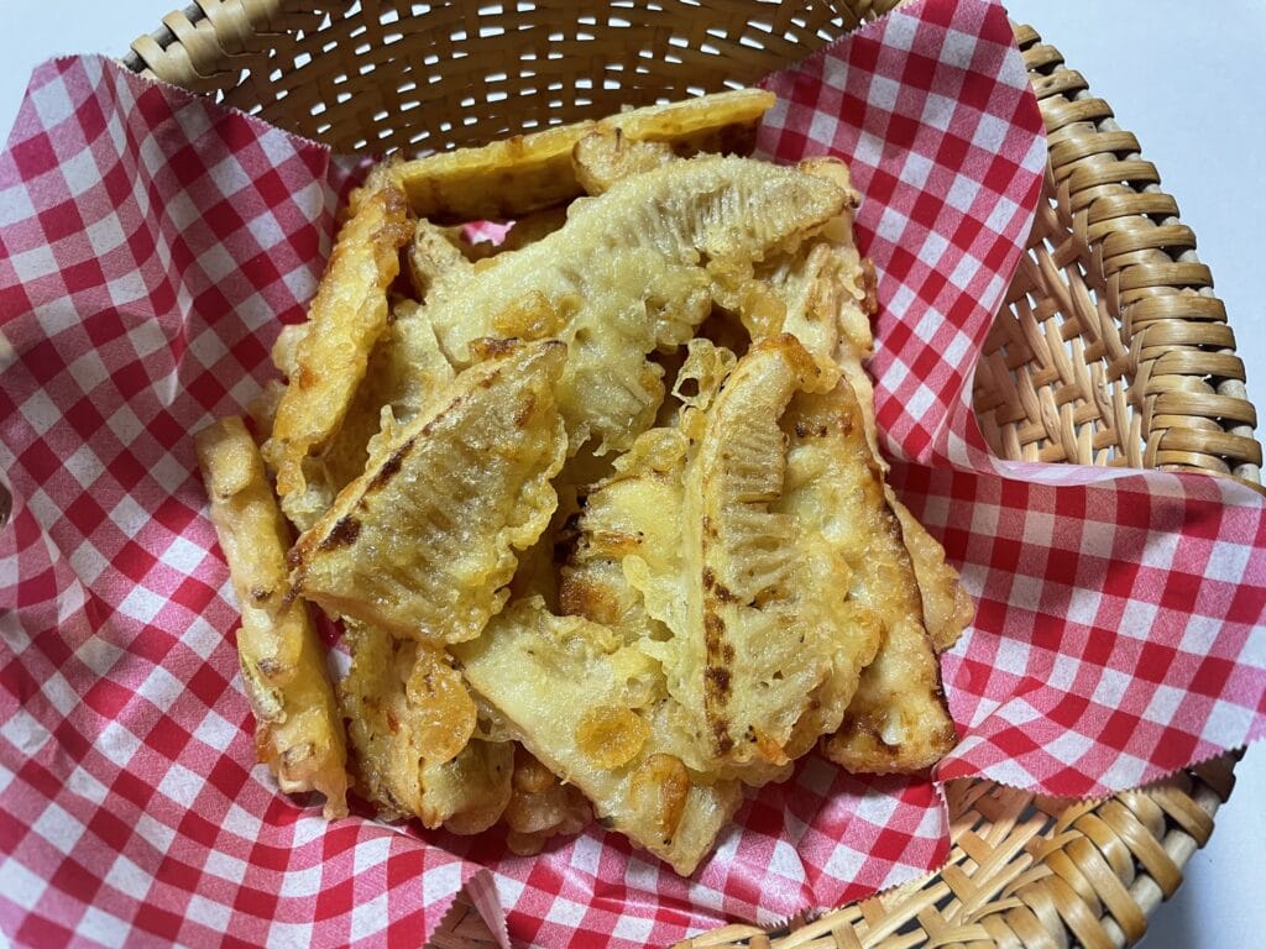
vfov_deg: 53.1
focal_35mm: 26
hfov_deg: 67.3
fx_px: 951
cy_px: 474
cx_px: 633
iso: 160
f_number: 1.6
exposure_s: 1/50
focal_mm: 4.2
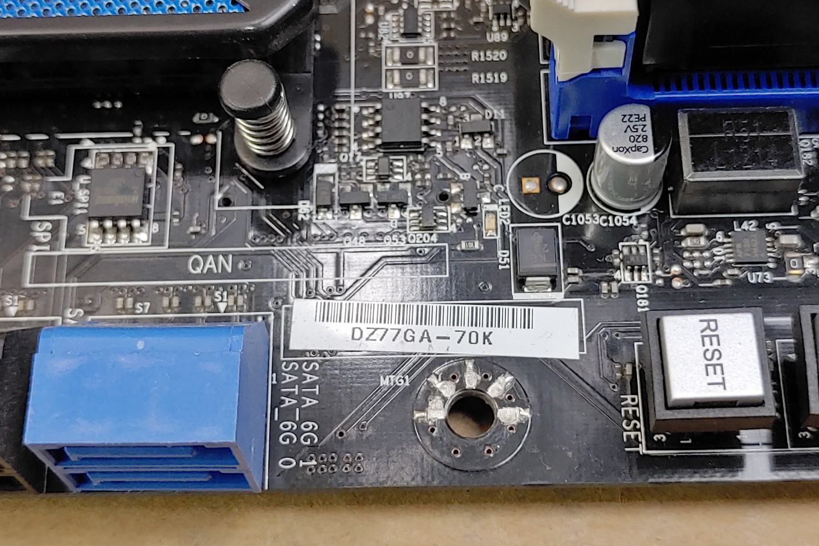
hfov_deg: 35.1
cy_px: 274
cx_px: 409
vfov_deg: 23.8
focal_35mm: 57
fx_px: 1297
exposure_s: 1/169
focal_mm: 4.36
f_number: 1.8
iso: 50
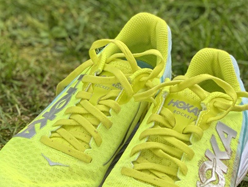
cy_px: 167
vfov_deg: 11.5
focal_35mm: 128
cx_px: -31
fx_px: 918
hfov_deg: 15.0
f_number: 2
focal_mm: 6
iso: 200
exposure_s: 1/122
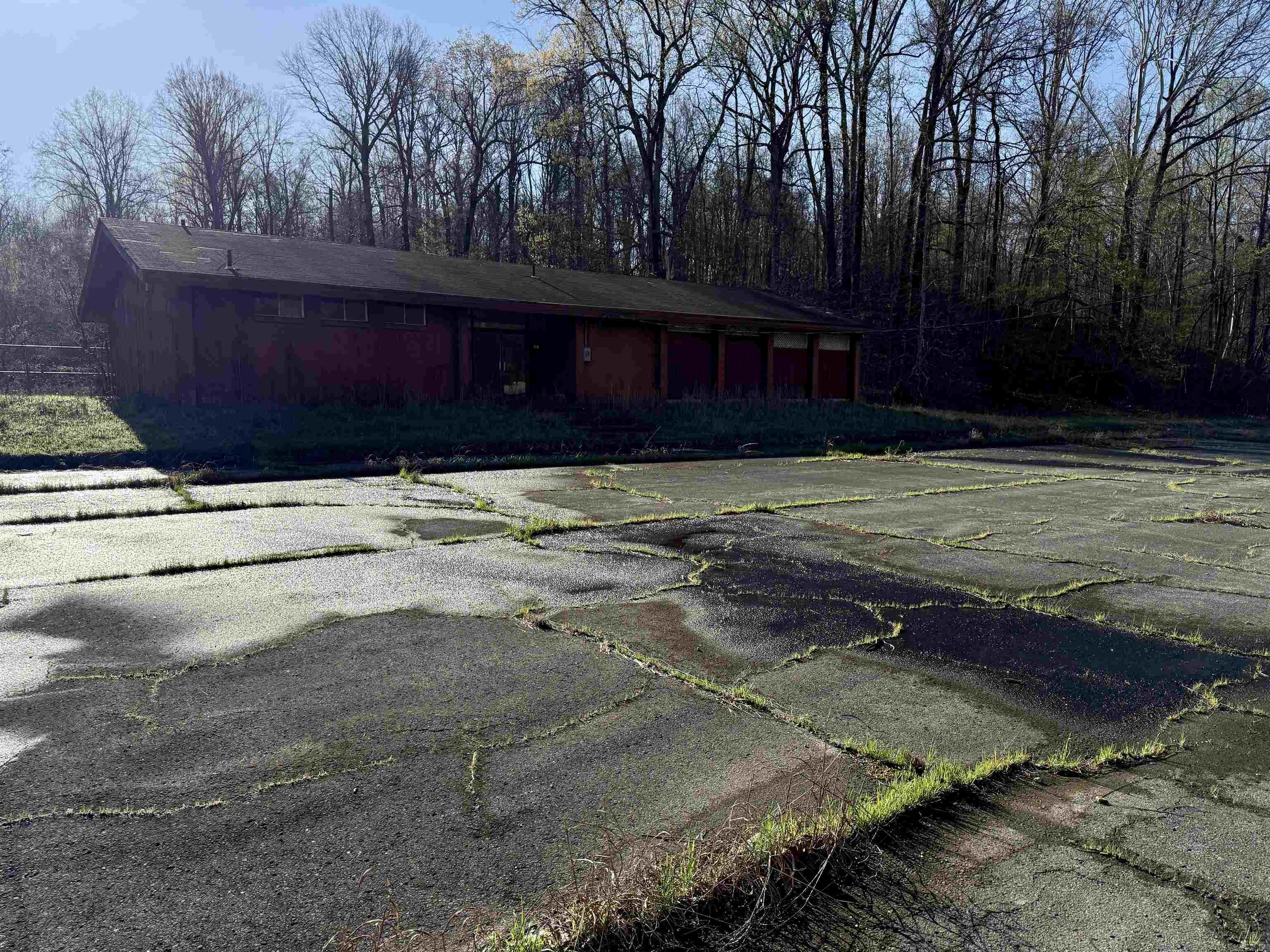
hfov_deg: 71.6
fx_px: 881
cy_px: 476
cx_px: 635
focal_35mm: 24
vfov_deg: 56.8
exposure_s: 1/6173
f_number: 1.78
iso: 125
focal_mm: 6.76
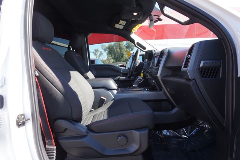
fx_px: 160
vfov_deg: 53.1
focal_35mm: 24
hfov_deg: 73.8
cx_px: 120
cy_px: 80
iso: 100
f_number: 5
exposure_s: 1/80
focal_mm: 16
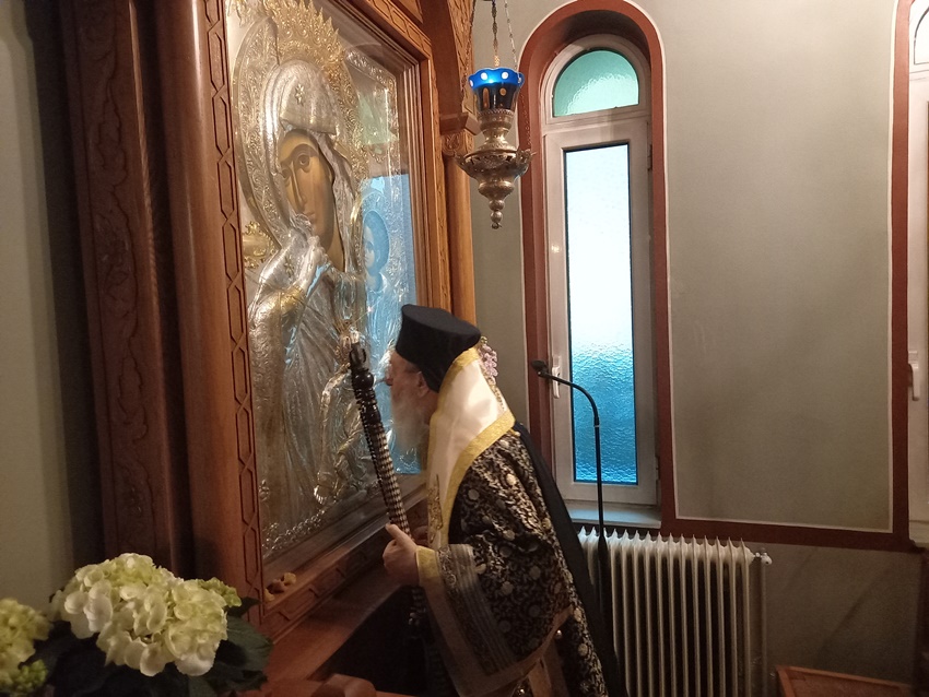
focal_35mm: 25
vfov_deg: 54.9
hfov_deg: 69.4
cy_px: 348
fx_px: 671
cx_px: 464
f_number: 2
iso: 2000
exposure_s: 1/14.3
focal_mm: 4.6
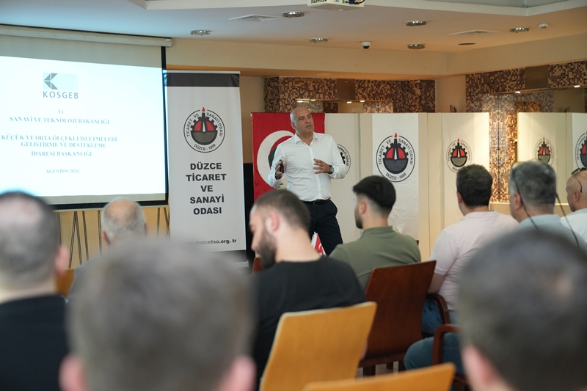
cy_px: 196
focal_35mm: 70
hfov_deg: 28.8
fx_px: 1141
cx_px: 294
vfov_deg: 19.4
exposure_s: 1/200
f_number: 2.8
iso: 4000
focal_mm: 70
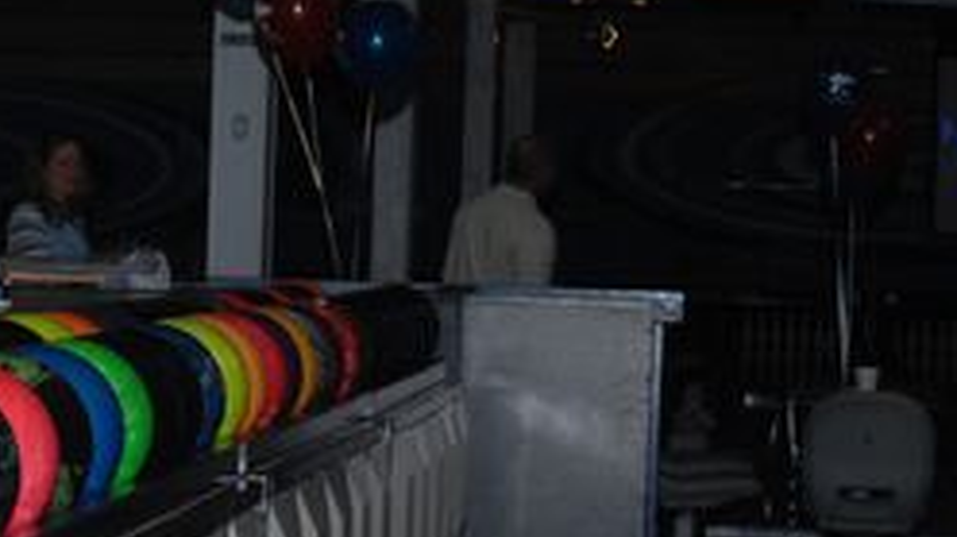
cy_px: 276
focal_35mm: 146
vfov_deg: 8.3
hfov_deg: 14.4
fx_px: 3702
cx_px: -112
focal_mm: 36
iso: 400
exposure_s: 1/250
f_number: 3.8
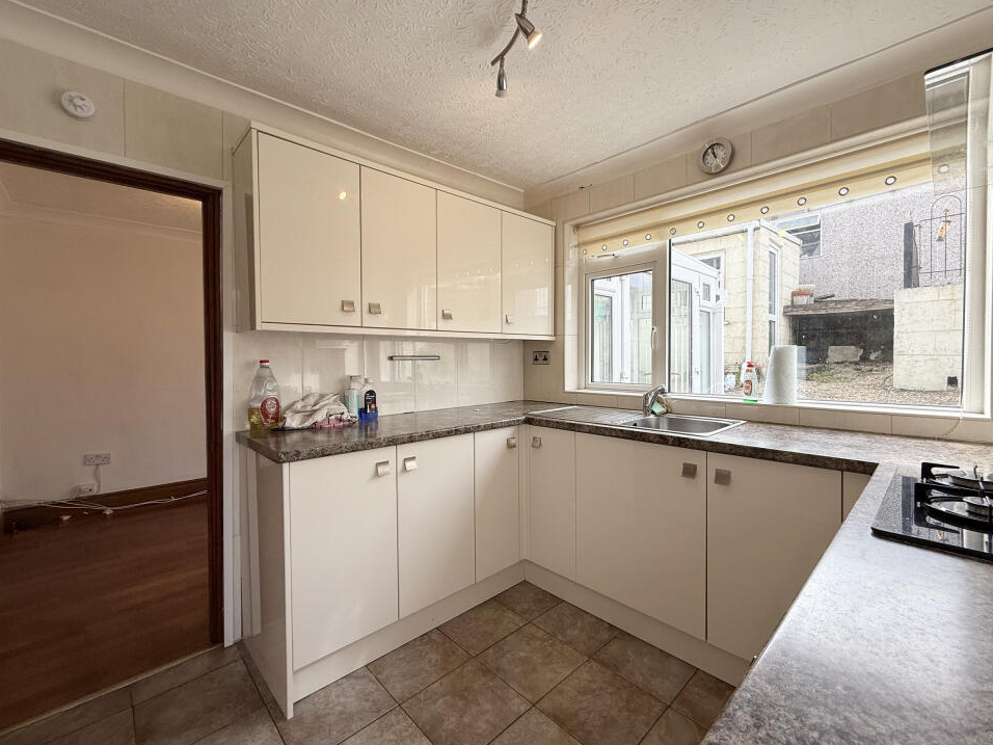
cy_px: 367
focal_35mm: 15
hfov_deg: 98.1
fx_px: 430
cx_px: 518
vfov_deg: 81.7
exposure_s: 1/251
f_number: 2.2
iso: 50
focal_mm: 2.22
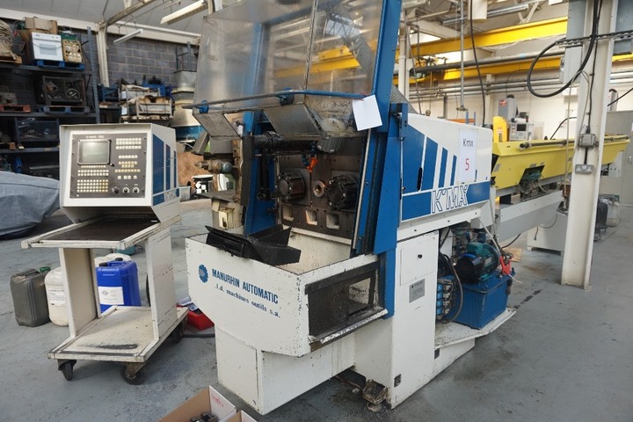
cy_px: 211
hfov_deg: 73.7
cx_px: 316
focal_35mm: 24
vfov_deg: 53.1
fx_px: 422
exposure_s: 1/160
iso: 320
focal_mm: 16
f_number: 4
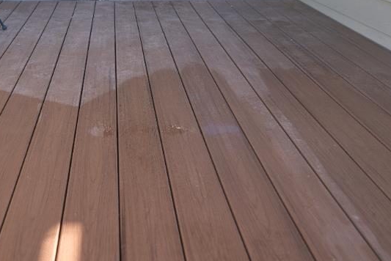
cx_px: 118
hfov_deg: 42.7
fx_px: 489
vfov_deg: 25.9
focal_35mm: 45
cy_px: -70
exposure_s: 1/400
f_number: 2.8
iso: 100
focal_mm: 16
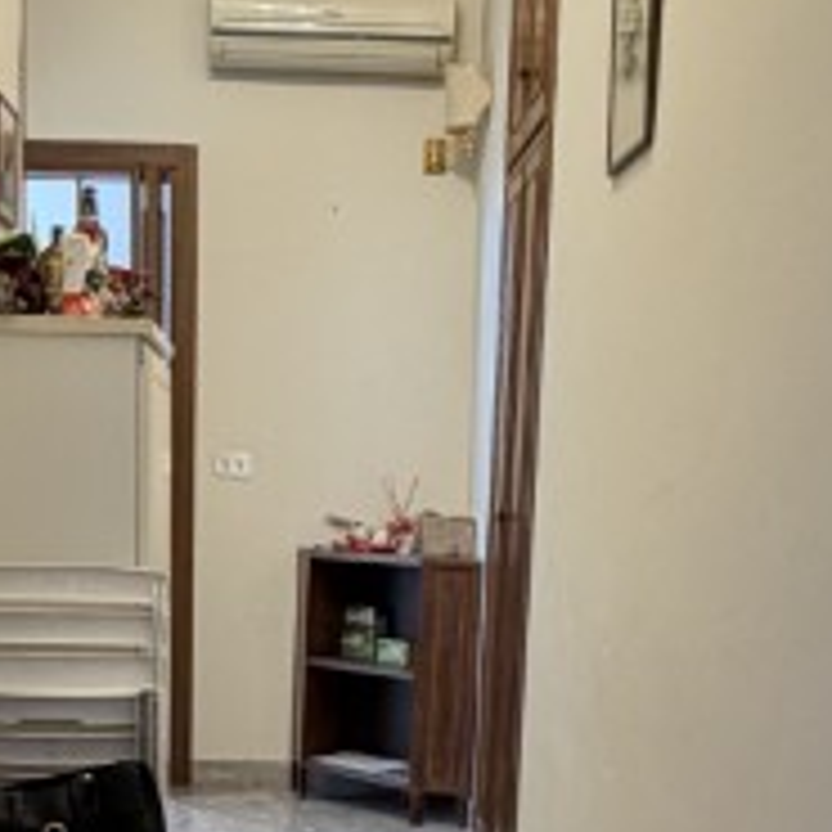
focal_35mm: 57
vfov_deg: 28.5
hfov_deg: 29.8
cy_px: 794
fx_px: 1550
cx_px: 279
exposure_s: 1/50
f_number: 2.2
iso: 160
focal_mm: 2.22
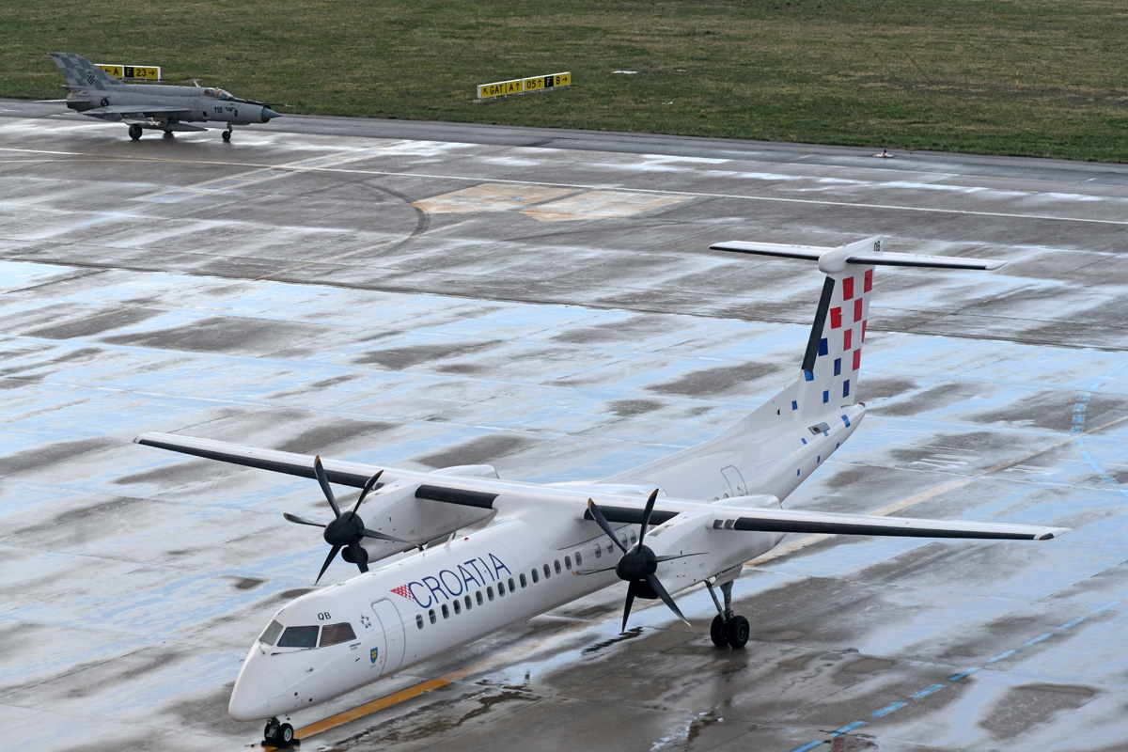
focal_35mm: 140
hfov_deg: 14.7
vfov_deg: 9.8
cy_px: 376
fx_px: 4386
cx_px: 564
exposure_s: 1/640
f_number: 10
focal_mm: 140
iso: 400
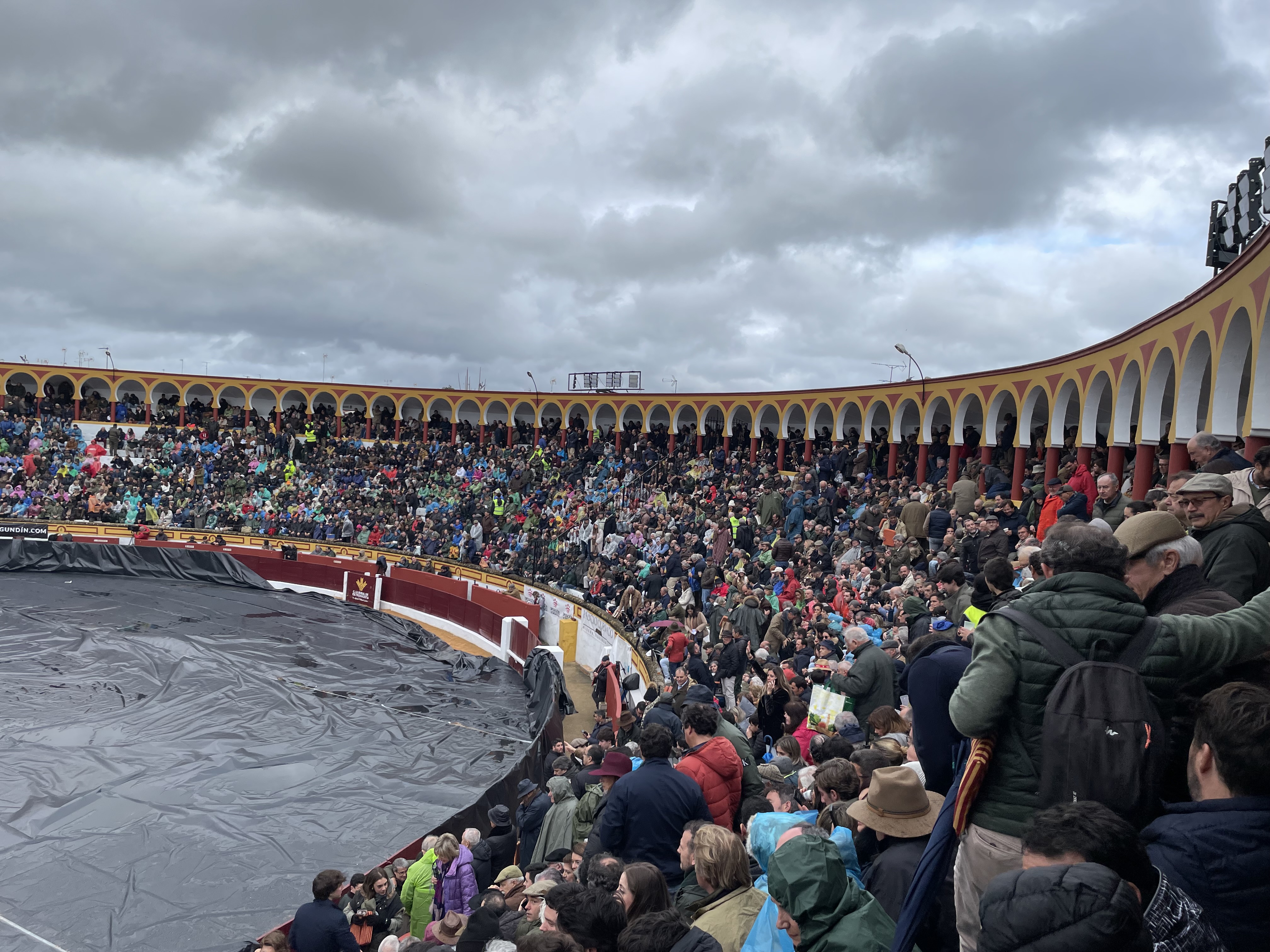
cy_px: 476
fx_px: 954
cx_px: 635
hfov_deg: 67.3
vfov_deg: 53.1
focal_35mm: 26
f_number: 1.6
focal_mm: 4.2
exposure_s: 1/932
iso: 32
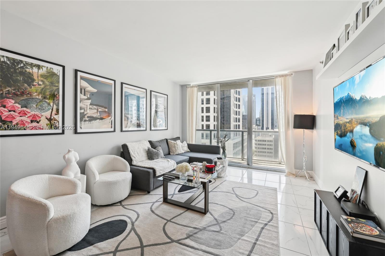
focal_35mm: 15
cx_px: 192
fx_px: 160
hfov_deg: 100.5
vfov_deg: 77.2
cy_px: 128
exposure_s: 1/40
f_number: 8
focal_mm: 15
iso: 100
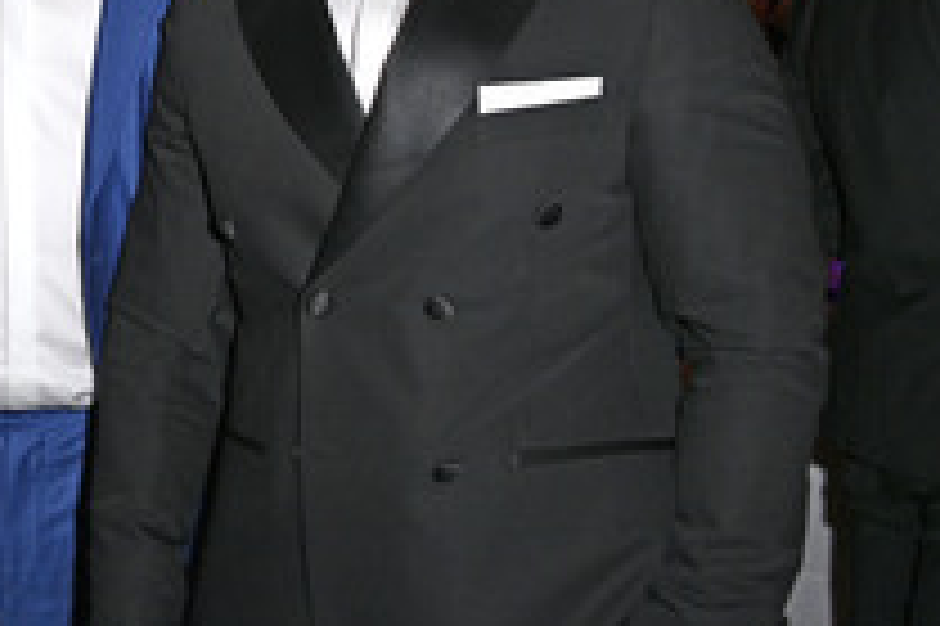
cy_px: -5
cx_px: -2
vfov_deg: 19.1
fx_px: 1800
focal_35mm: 69
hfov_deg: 27.6
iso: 800
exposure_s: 1/60
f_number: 5.6
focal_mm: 32
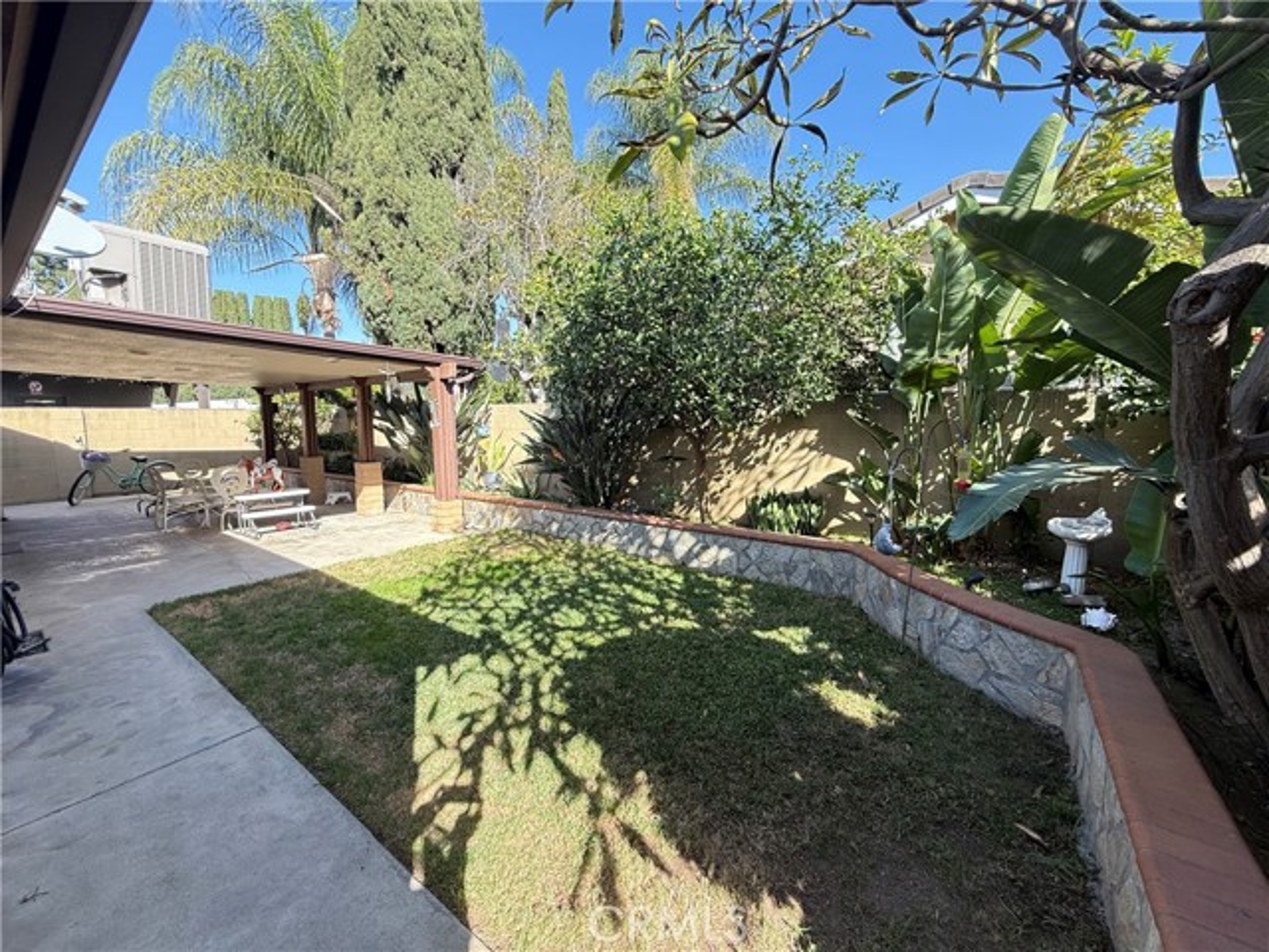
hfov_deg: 102.1
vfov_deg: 85.7
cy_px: 476
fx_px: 513
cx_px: 634
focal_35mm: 14
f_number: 2.2
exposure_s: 1/246
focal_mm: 2.22
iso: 64
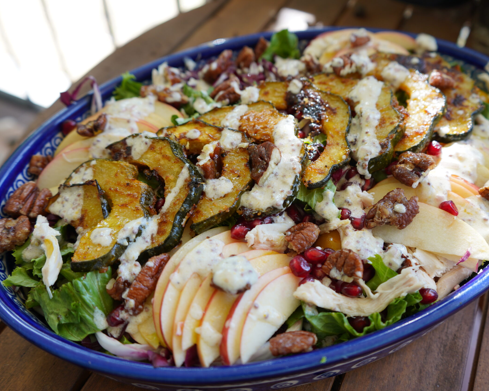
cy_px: 195
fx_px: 463
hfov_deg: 55.6
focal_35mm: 32
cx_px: 263
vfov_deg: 45.8
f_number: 4
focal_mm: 28
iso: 160
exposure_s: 1/60
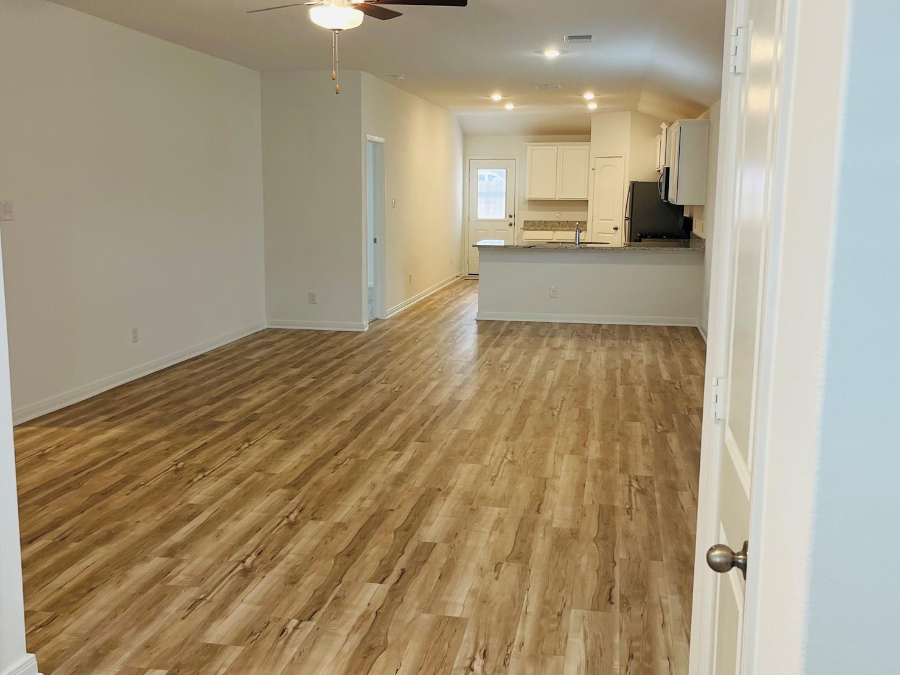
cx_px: 427
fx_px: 936
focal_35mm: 36
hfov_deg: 51.3
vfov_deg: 39.6
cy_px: 329
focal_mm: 5.1
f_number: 1.6
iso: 64
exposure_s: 1/60
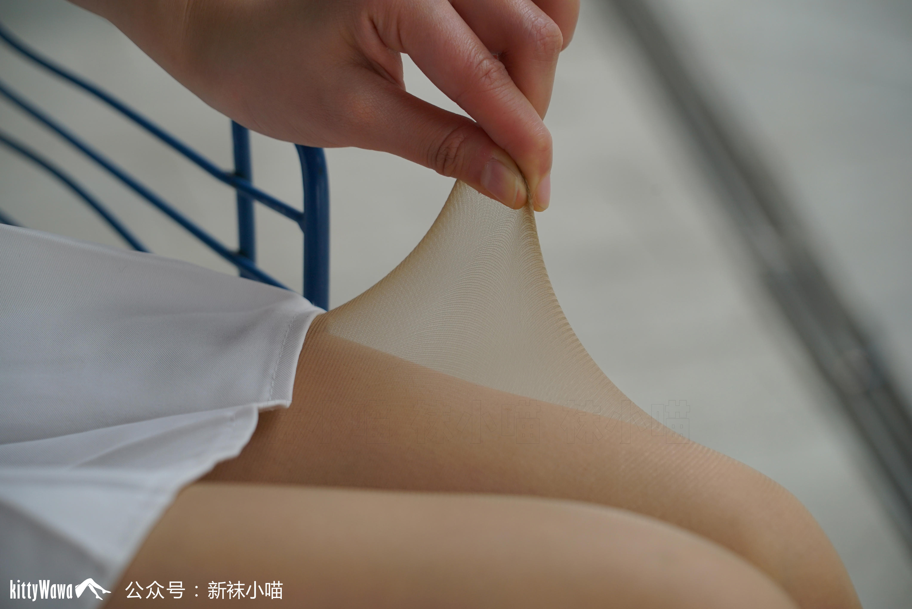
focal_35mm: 163
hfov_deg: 12.6
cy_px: 304
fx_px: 4131
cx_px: 456
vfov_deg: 8.4
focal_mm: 163
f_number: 6.3
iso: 400
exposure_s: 1/200
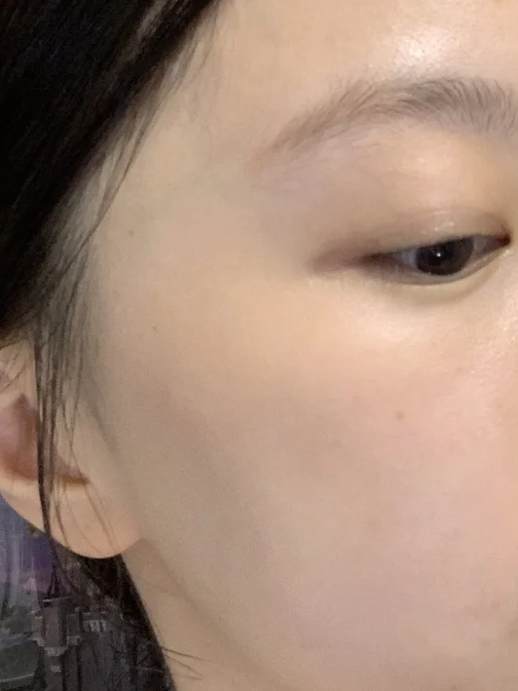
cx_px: 479
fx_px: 1297
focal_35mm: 65
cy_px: 316
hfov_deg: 22.0
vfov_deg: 29.8
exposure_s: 1/49
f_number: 2.2
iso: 160
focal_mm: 2.87
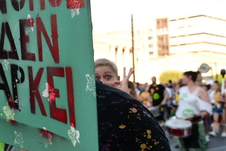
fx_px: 396
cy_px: 45
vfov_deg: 21.5
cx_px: 10
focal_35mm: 63
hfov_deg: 30.1
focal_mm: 28
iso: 1000
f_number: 5
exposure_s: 1/800
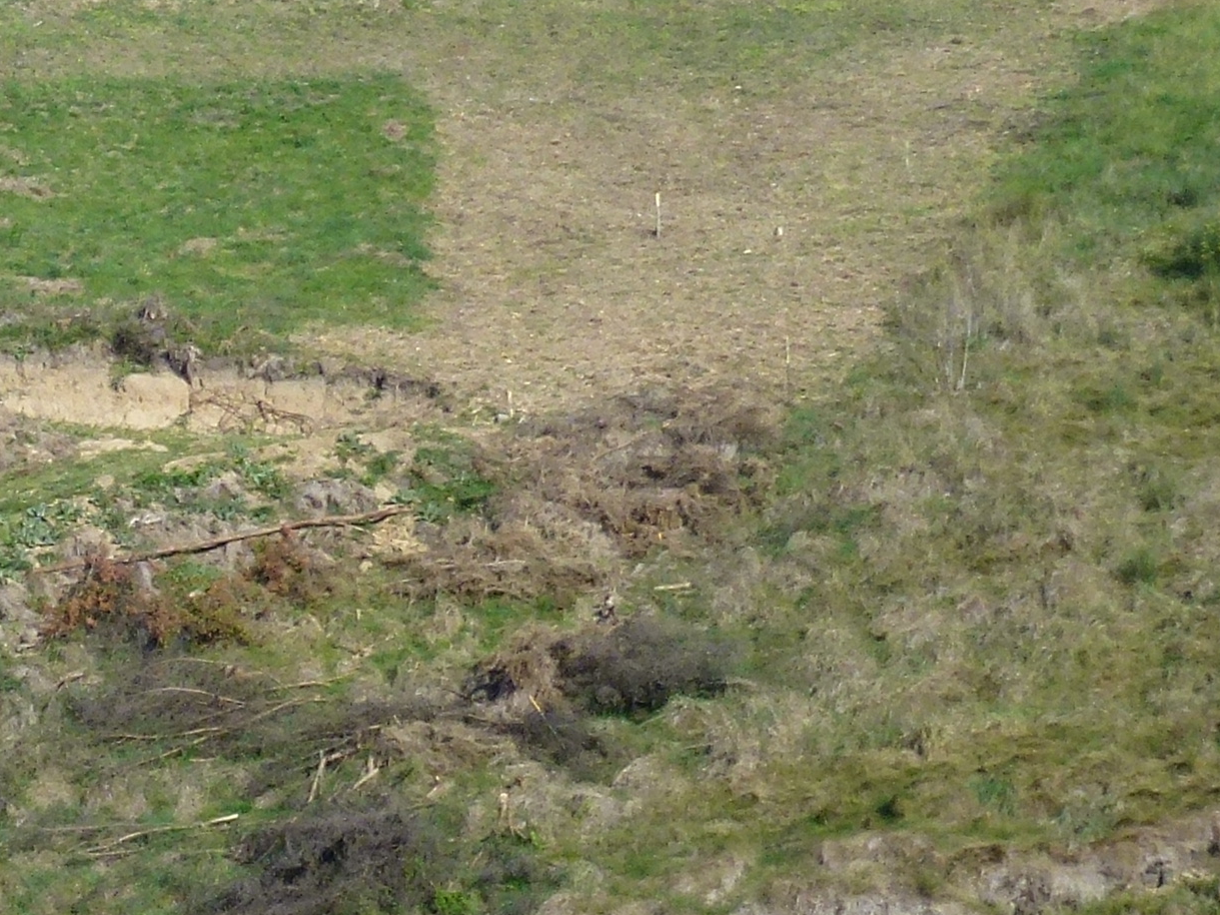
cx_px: -771
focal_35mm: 202
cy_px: 522
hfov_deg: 9.4
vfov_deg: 7.4
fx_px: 7119
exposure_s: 1/640
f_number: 4.4
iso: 100
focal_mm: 10.1
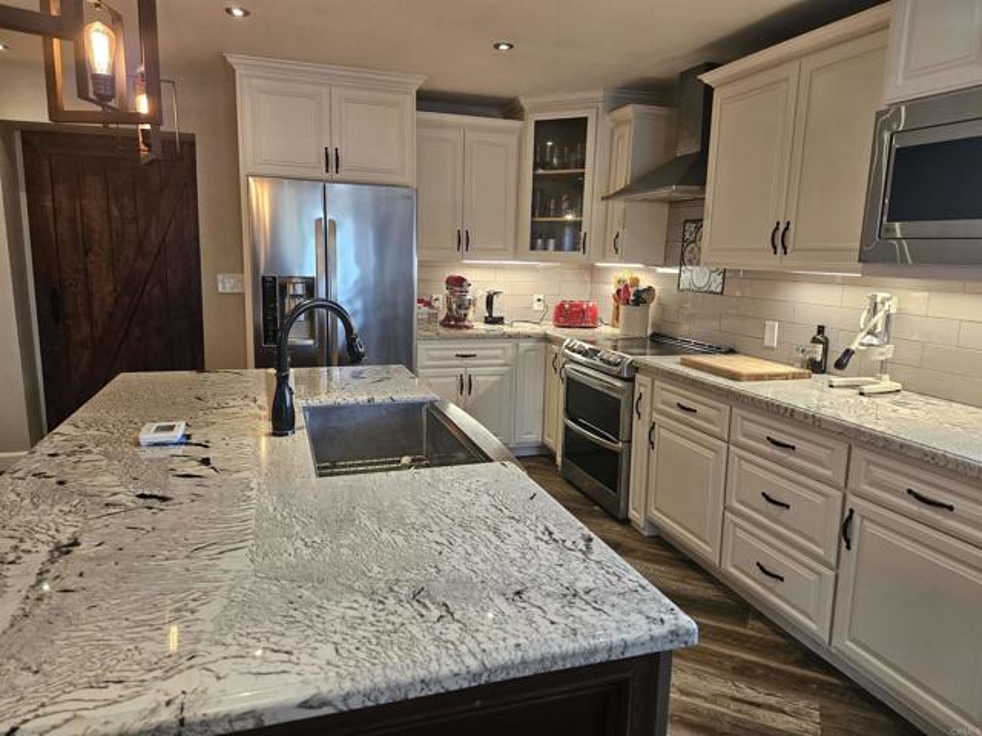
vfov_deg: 58.9
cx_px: 491
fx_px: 652
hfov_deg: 73.9
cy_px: 368
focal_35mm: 23
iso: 250
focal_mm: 5.4
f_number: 1.8
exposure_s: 1/120
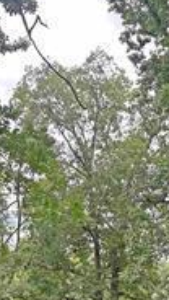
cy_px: 290
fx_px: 421
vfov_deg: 35.8
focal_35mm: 53
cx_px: 72
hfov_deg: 22.7
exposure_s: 1/226
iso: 40
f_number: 2.2
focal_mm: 2.22
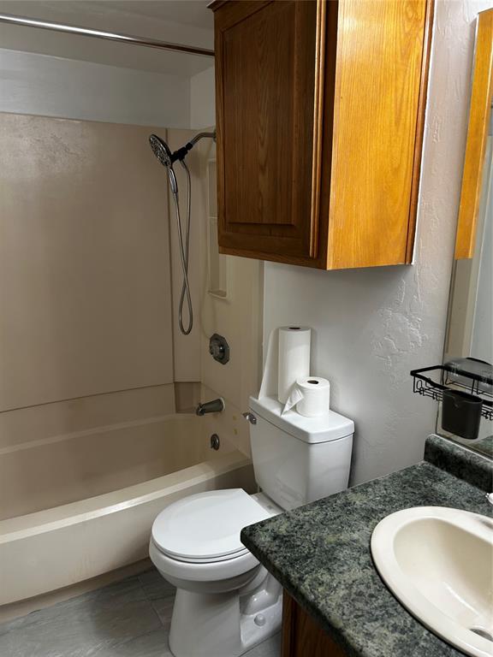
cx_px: 246
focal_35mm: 26
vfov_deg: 67.3
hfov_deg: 53.1
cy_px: 328
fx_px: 494
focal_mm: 5.7
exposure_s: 1/60
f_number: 1.5
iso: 80
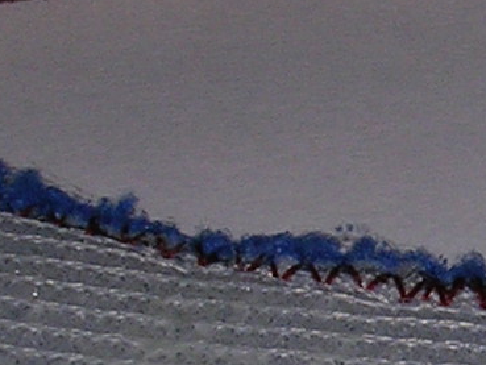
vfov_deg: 7.0
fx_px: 2963
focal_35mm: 211
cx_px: 743
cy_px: 271
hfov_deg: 9.1
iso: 50
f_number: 5.6
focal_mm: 5.8
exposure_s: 1/60.1
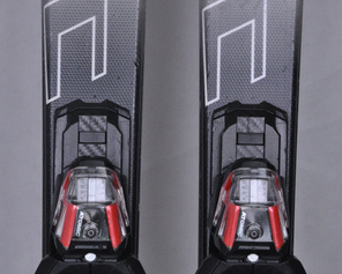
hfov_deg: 8.6
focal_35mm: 225
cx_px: 172
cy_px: 59
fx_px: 2275
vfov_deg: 6.9
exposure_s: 1/125
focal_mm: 105
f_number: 9.5
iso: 3200
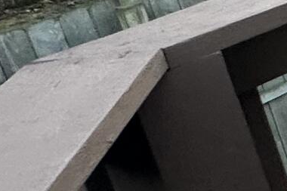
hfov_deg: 9.6
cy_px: -70
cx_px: 1002
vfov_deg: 11.5
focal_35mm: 115
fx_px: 916
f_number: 2.2
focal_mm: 2.22
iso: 100
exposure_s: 1/99
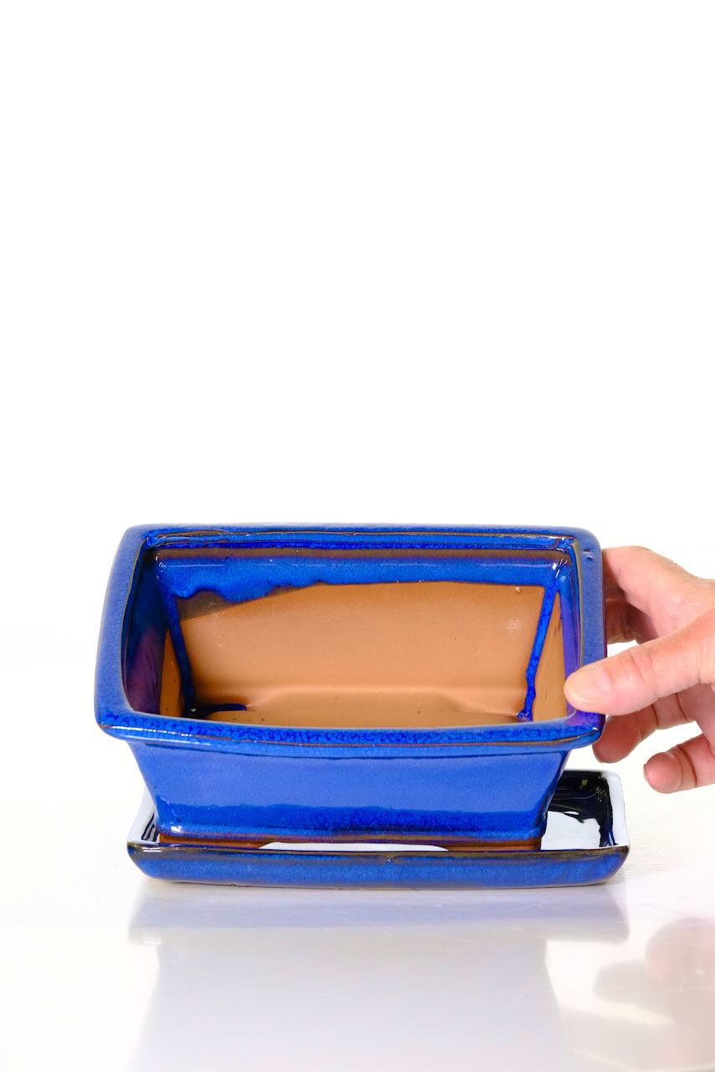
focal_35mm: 150
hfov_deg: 9.2
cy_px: 536
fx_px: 4466
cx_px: 358
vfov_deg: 13.7
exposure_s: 1/50
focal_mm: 99.8
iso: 2500
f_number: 7.1
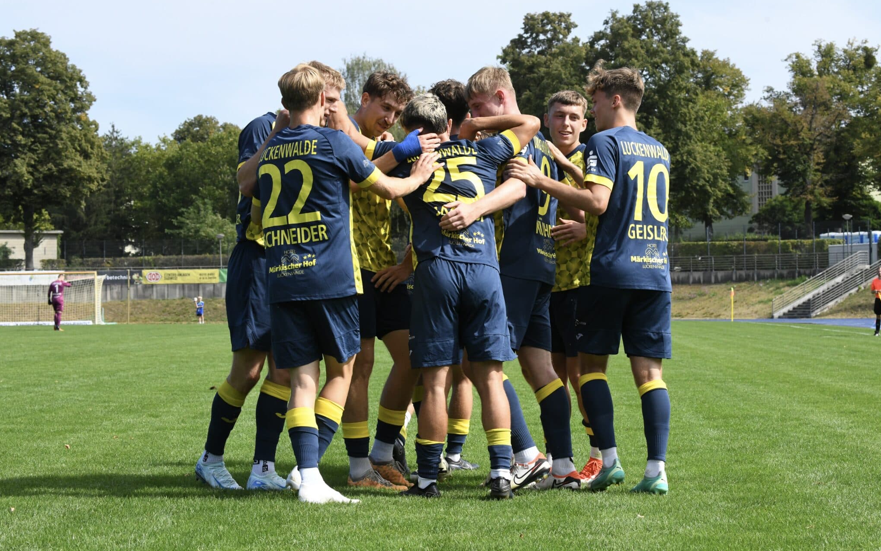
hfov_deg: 25.2
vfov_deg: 15.9
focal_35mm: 82
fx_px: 1969
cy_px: 292
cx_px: 443
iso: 2000
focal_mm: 80
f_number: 11
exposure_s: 1/1600
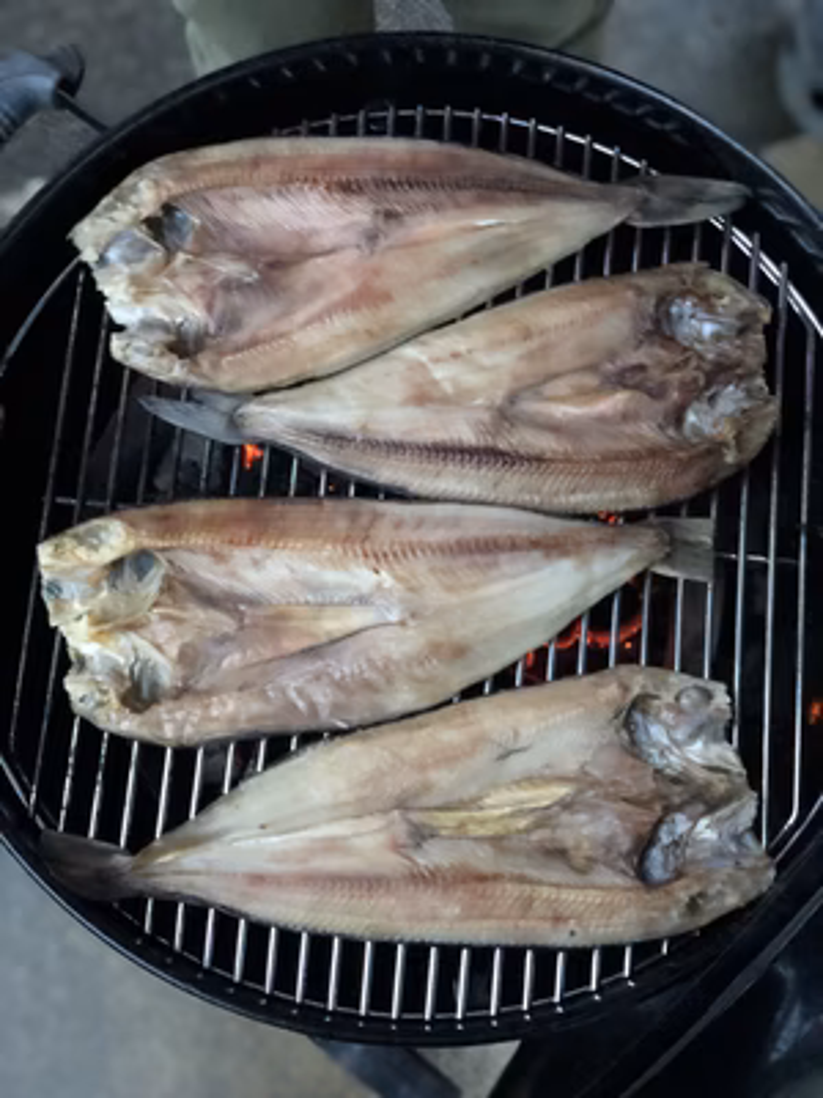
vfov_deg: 36.8
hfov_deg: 28.0
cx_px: 412
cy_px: 549
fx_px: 1648
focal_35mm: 52
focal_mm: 6
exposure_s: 1/8
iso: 250
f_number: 2.4
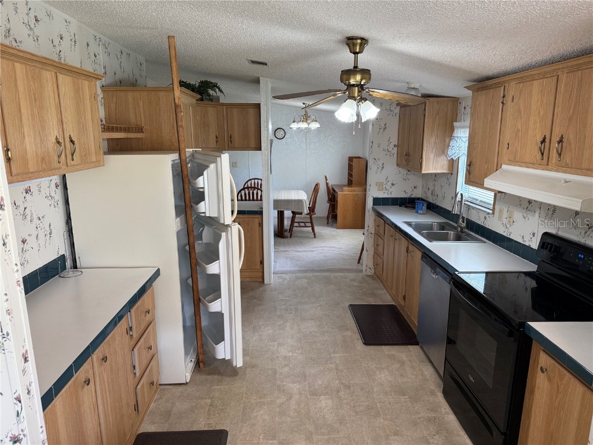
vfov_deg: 56.8
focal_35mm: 24
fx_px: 411
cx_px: 296
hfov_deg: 71.6
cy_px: 222
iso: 160
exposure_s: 1/120
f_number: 1.78
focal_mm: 6.76
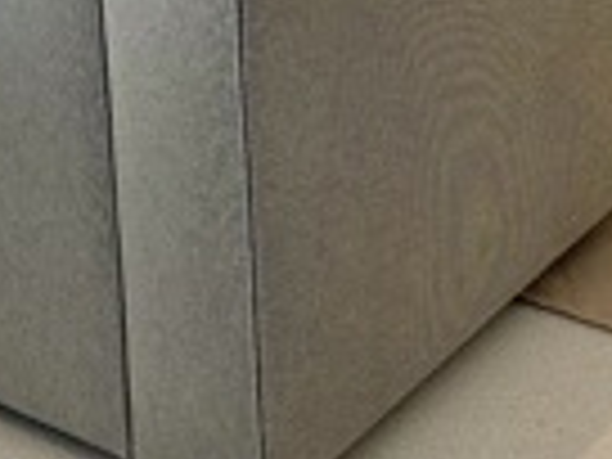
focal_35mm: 113
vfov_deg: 12.2
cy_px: -328
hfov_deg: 17.4
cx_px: 292
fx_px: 1998
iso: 160
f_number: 1.78
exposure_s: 1/50
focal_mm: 6.86
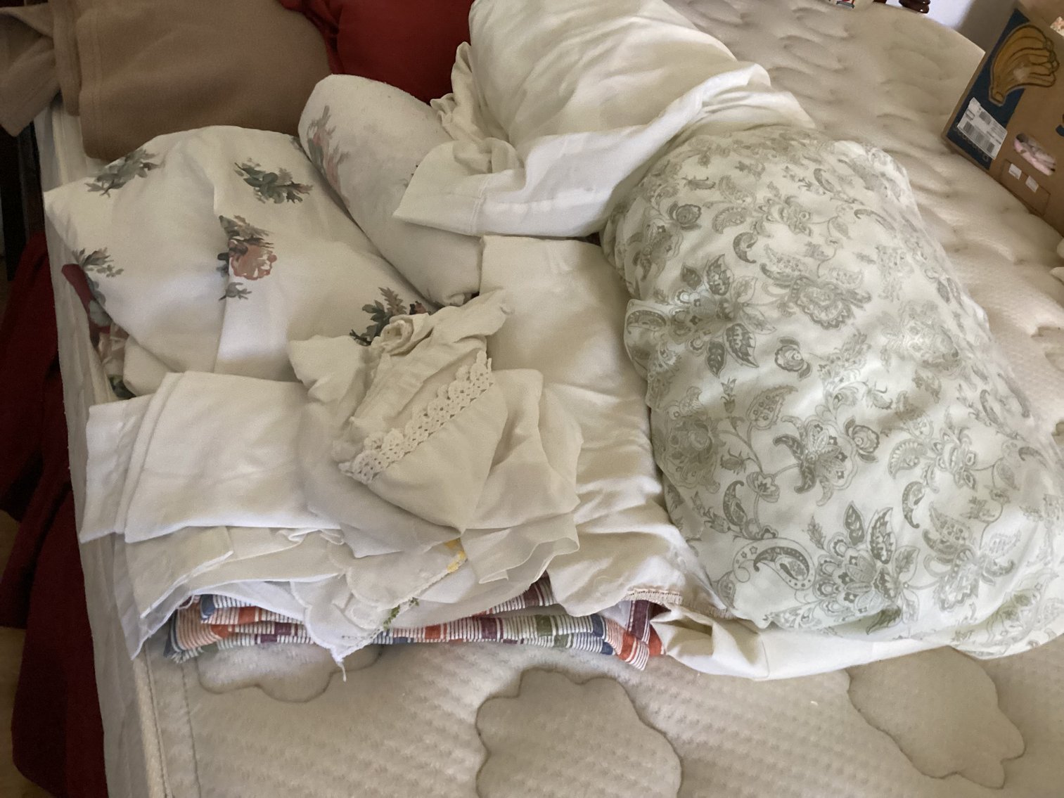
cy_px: 399
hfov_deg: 58.3
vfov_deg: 45.4
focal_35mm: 31
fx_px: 953
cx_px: 532
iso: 400
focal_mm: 3.3
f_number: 2.4
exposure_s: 1/50
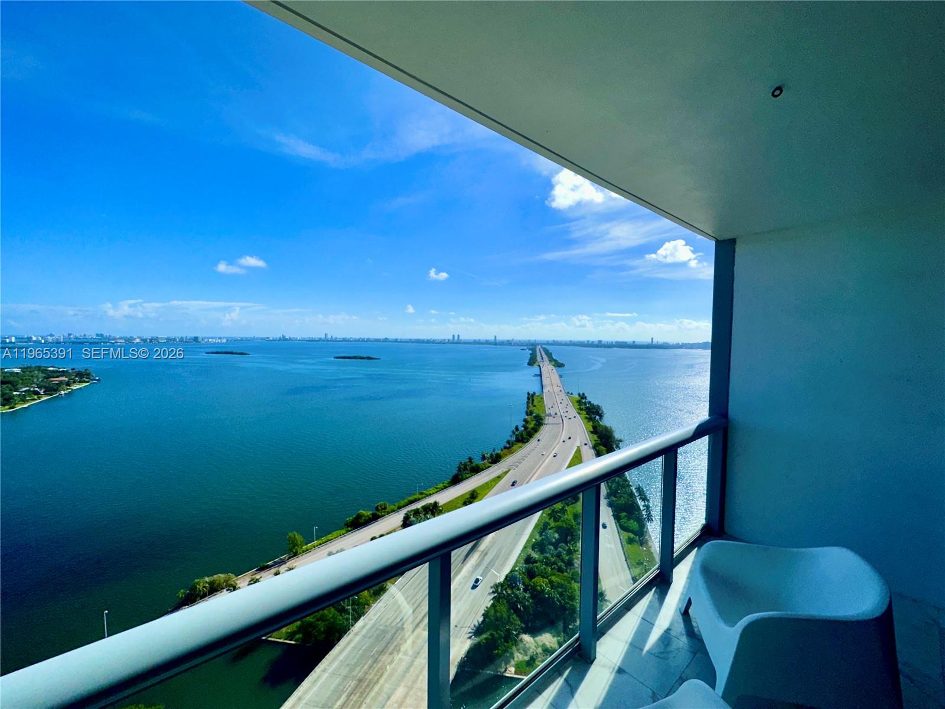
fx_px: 382
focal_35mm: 14
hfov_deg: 102.1
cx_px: 472
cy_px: 354
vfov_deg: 85.7
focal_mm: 2.22
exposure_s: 1/5051
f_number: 2.2
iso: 50
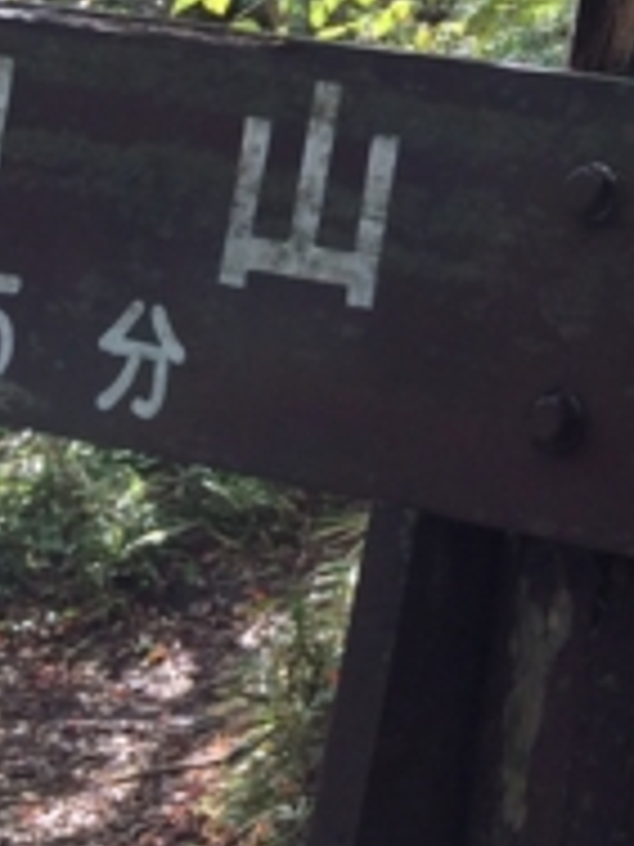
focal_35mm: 128
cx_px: 1407
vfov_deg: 14.8
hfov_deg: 10.3
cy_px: -230
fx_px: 3126
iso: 32
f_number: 2.2
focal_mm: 4.12
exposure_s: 1/247
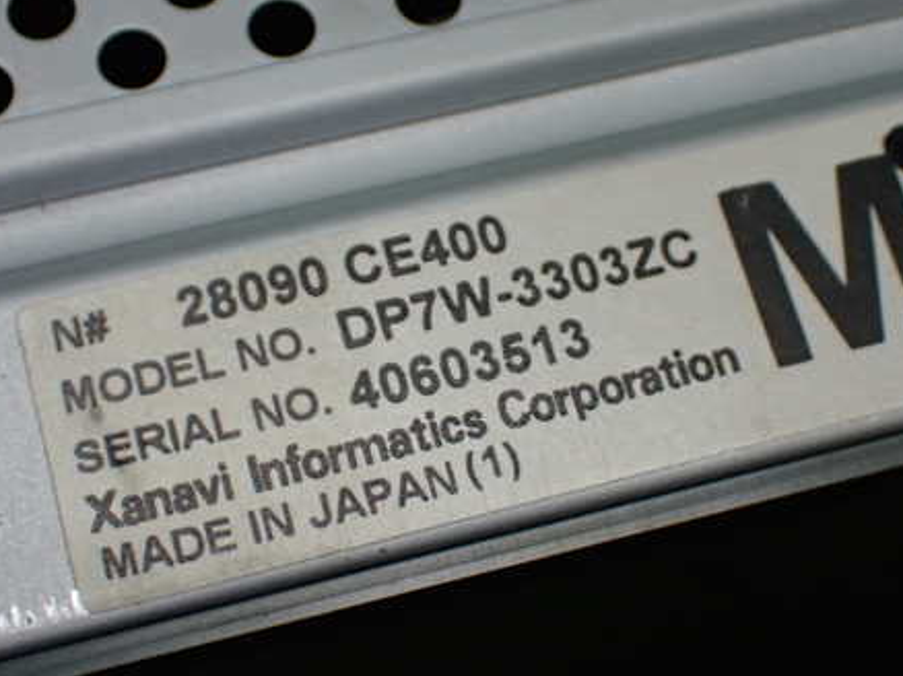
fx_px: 1929
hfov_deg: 26.3
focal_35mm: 74
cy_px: 381
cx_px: 495
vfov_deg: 19.9
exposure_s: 1/200
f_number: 3.3
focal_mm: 9.65
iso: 400
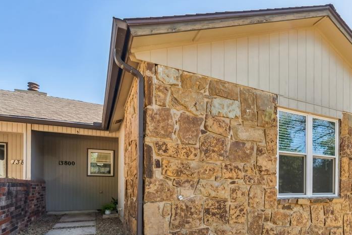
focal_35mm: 22
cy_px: 163
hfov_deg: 77.6
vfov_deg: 55.6
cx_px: 214
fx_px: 215
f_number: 8
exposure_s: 1/320
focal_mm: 10
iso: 100
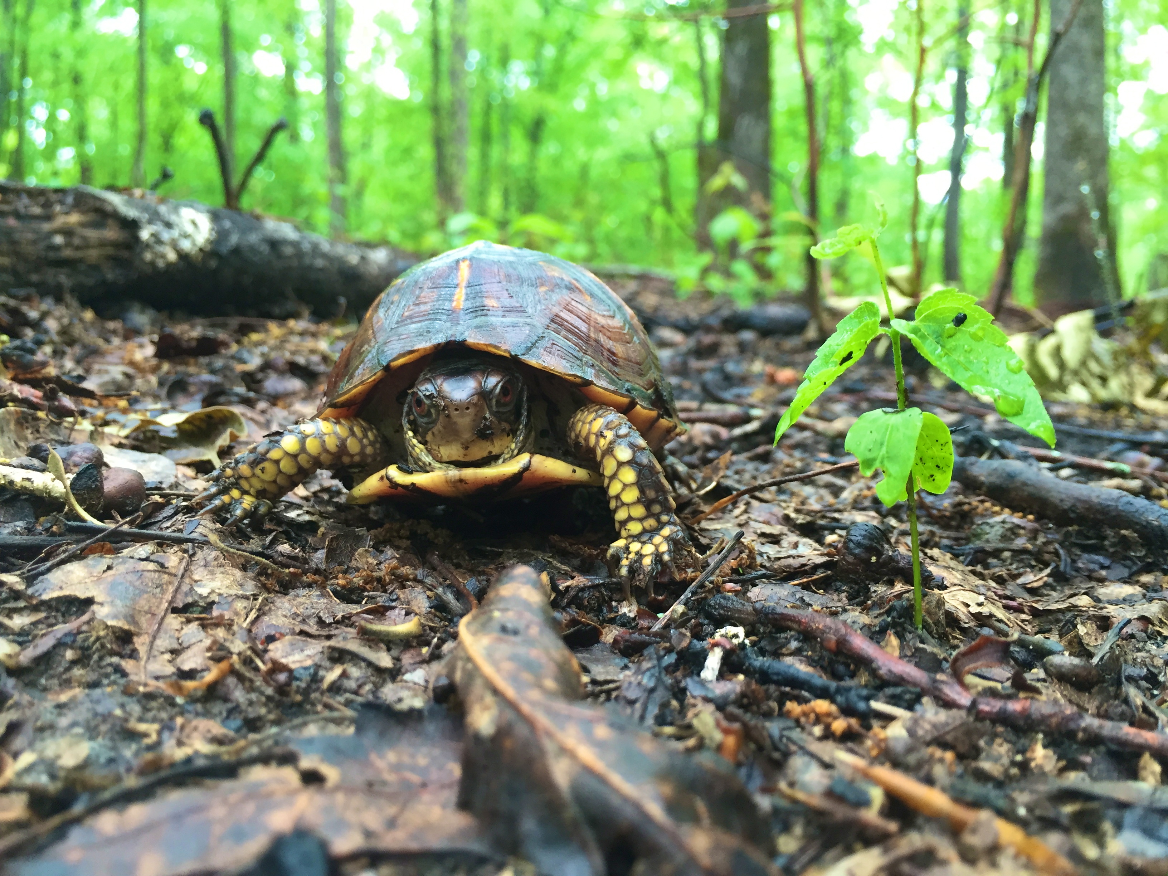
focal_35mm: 29
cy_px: 438
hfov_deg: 61.7
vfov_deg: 48.2
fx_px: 979
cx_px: 584
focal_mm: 4.15
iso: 50
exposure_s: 1/30
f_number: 2.2
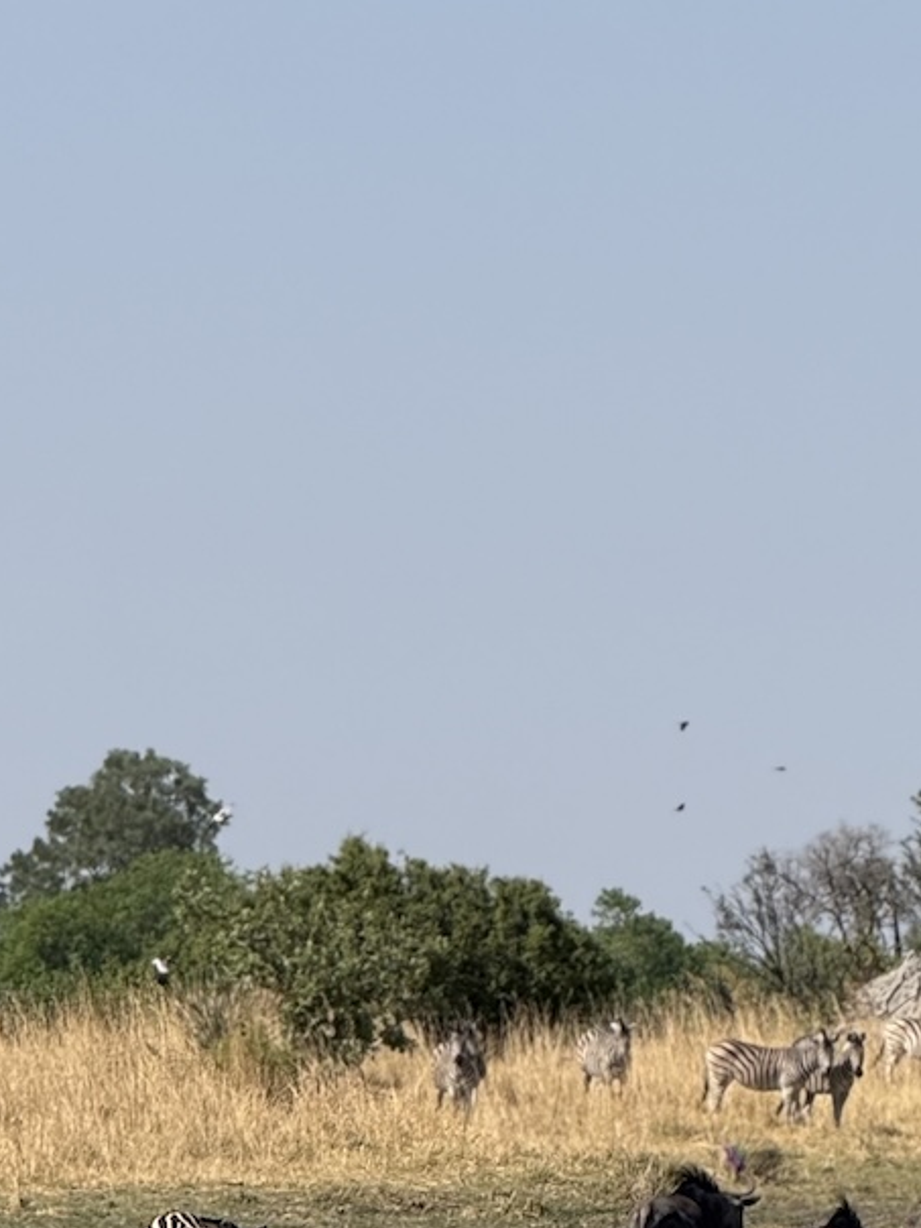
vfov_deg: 5.8
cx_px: 966
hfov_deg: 4.4
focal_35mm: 339
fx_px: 12026
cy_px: 1162
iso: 64
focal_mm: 15.66
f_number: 2.8
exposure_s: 1/2083
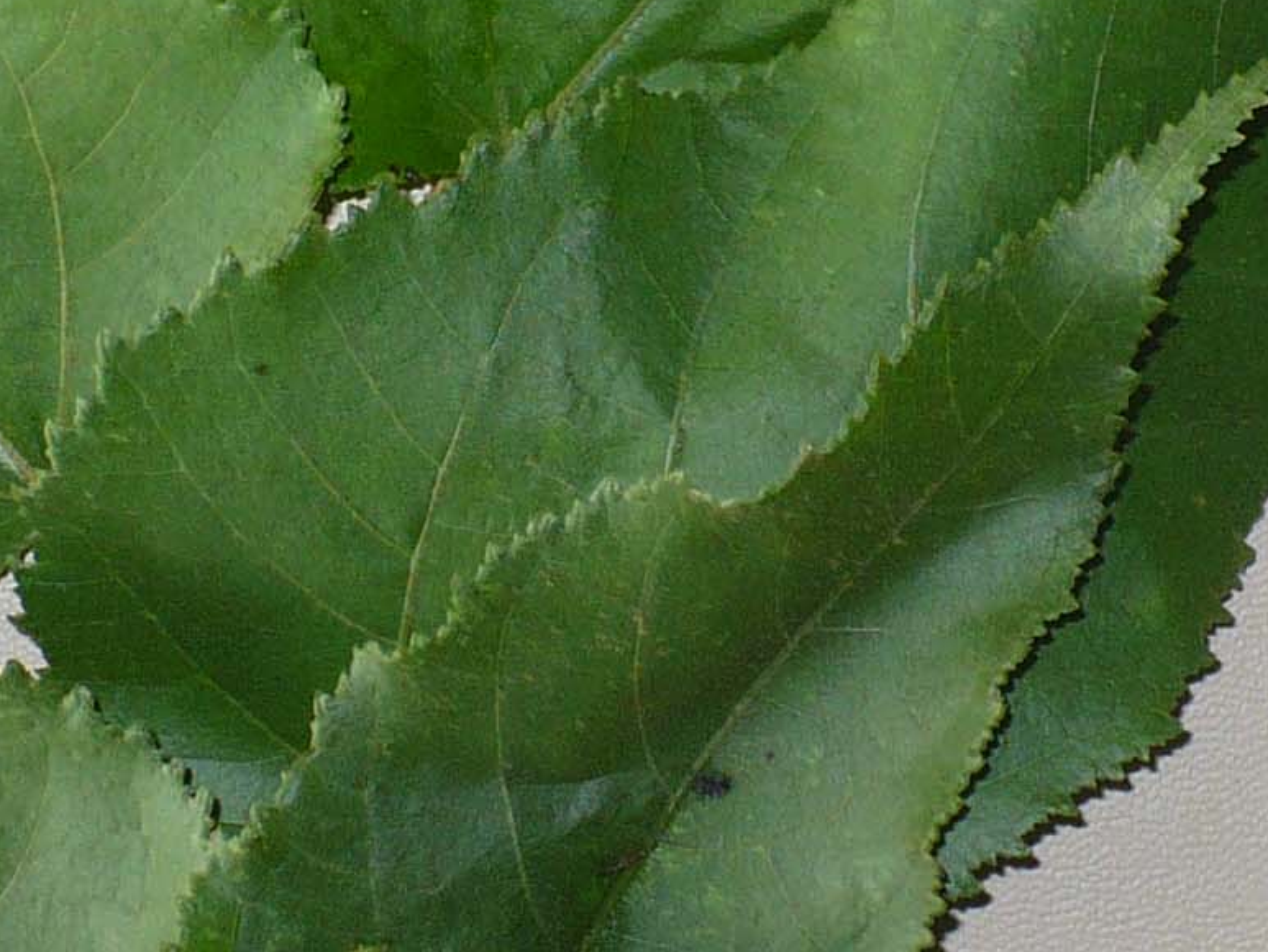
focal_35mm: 147
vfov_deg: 10.1
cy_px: 218
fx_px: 5386
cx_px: 748
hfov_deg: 13.4
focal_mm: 6.1
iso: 100
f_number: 2.8
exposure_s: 1/30
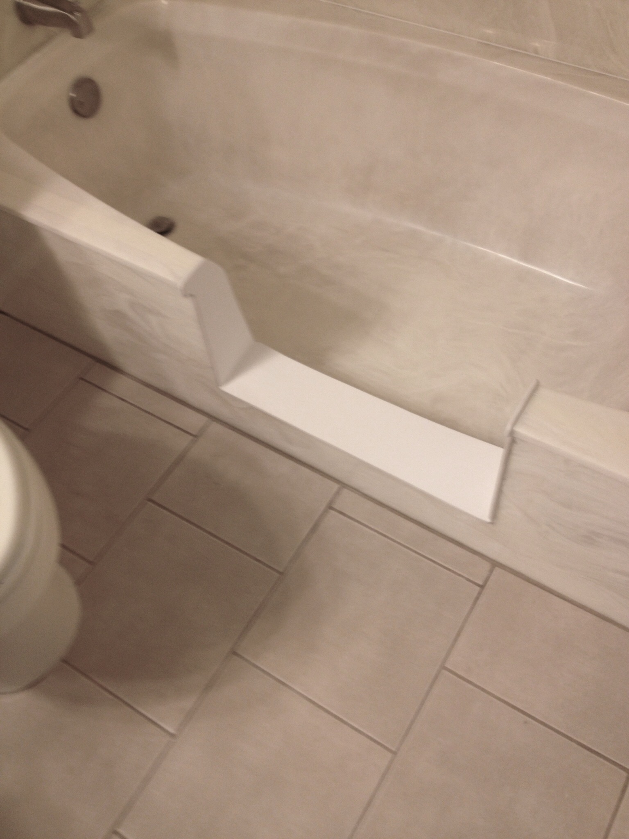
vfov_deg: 52.6
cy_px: 420
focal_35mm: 35
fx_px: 848
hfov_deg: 40.7
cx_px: 314
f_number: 2.4
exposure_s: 1/20
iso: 64
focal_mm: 4.28
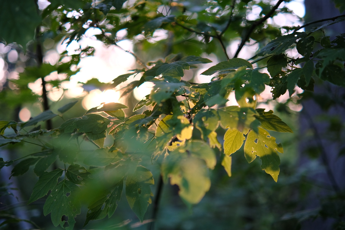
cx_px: 172
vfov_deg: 27.0
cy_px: 115
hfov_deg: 39.6
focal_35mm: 50
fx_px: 479
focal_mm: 33
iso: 320
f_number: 1.4
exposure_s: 1/105
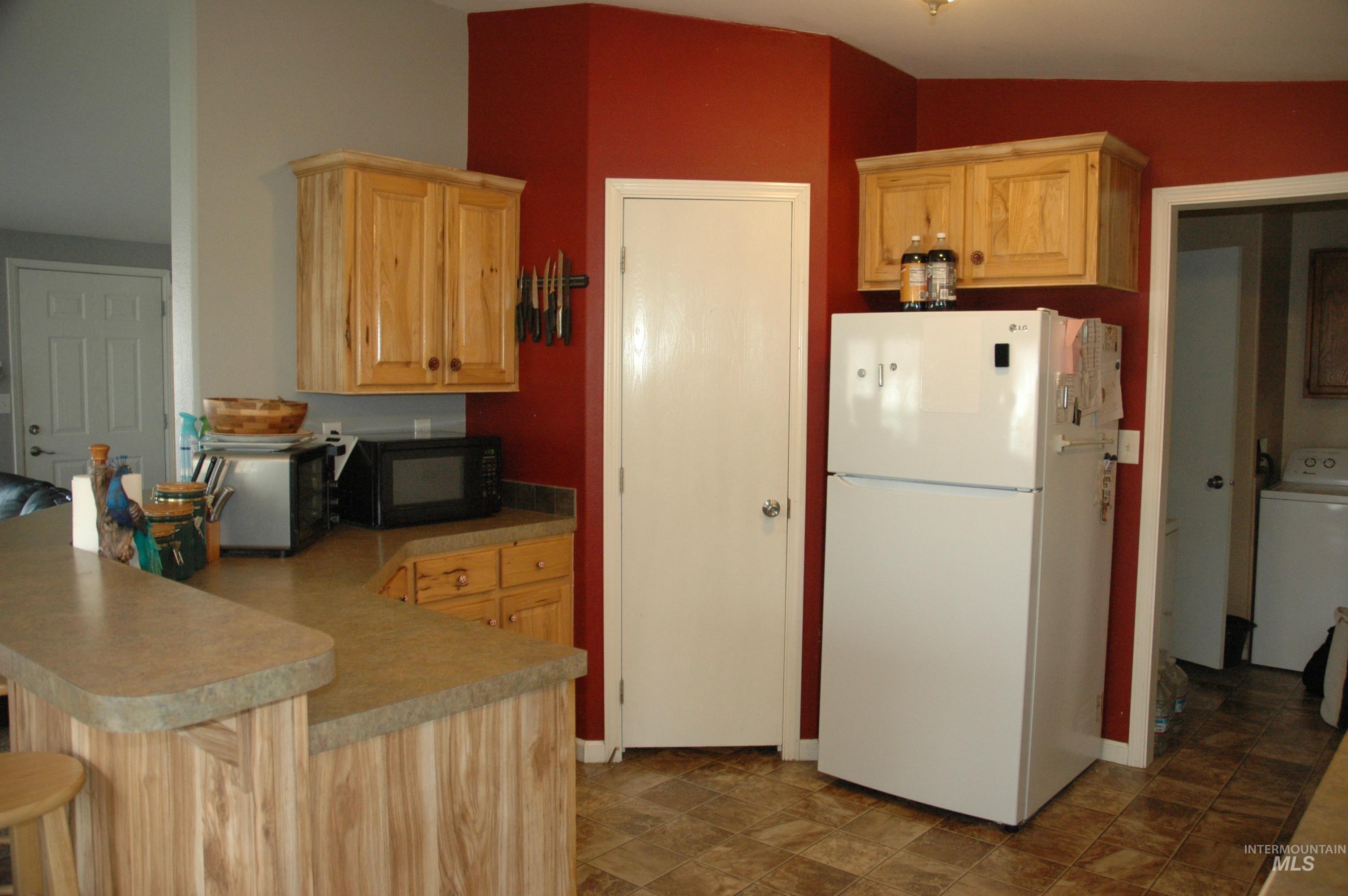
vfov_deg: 47.8
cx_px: 674
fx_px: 1010
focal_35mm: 27
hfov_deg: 67.4
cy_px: 448
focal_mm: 18
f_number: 4
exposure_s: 1/60
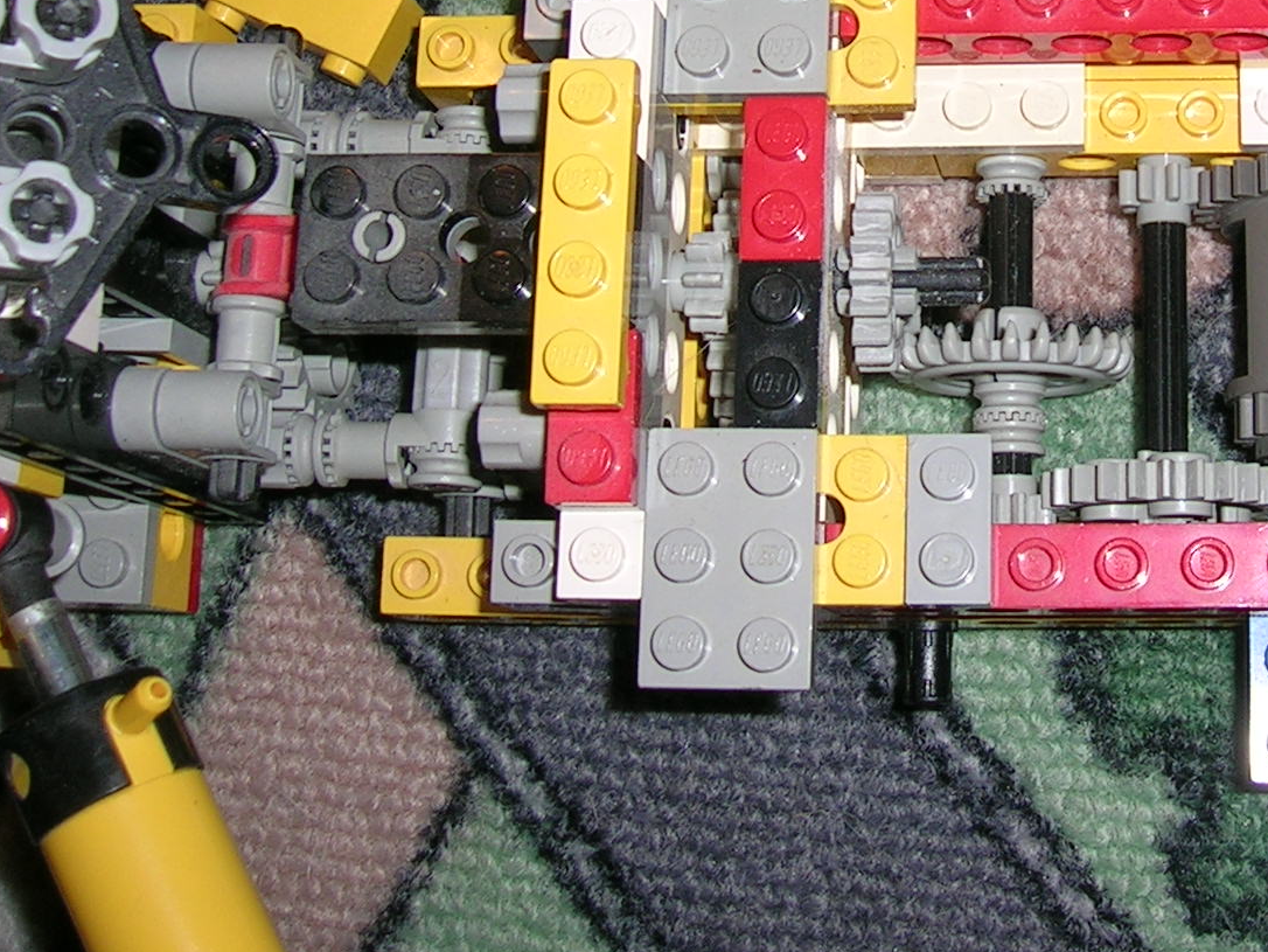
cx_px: 1116
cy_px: 132
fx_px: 2418
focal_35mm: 66
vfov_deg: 21.8
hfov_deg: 28.4
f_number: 4.8
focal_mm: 5.4
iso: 50
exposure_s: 1/60.1
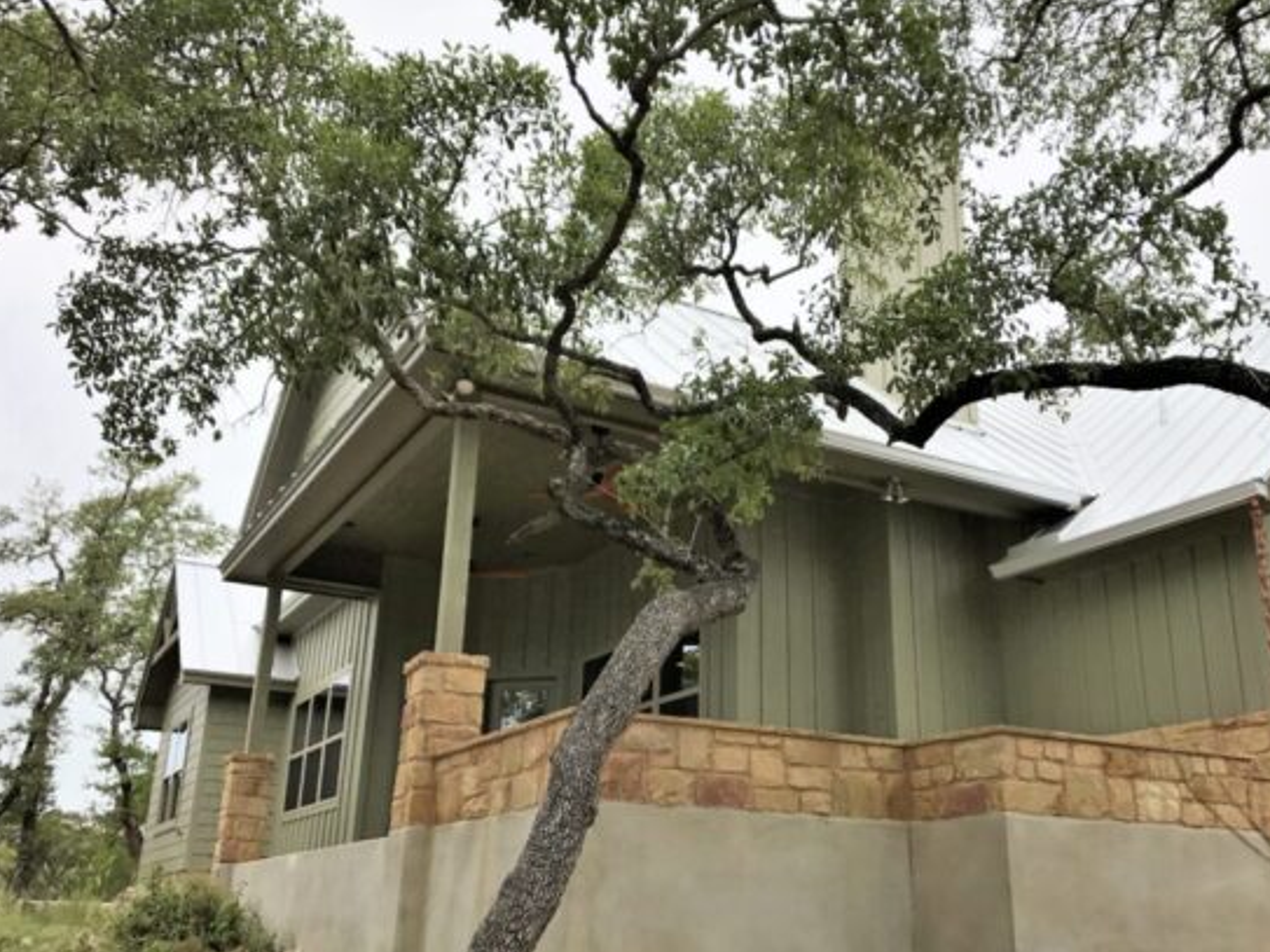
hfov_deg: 55.3
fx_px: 1210
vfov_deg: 42.9
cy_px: 503
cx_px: 697
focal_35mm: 33
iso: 20
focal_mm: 3.99
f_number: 1.8
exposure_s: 1/2037
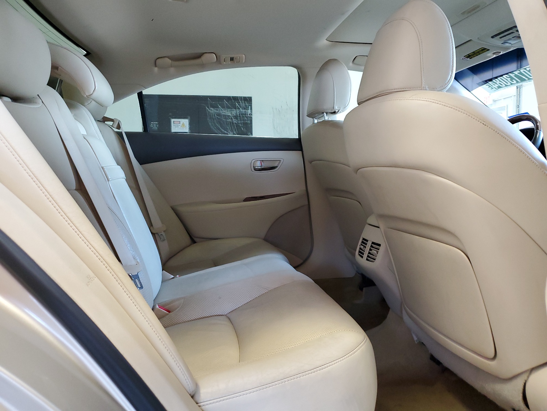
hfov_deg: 67.3
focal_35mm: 26
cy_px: 206
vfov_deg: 53.1
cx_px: 274
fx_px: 411
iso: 200
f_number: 1.5
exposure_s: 1/60.2
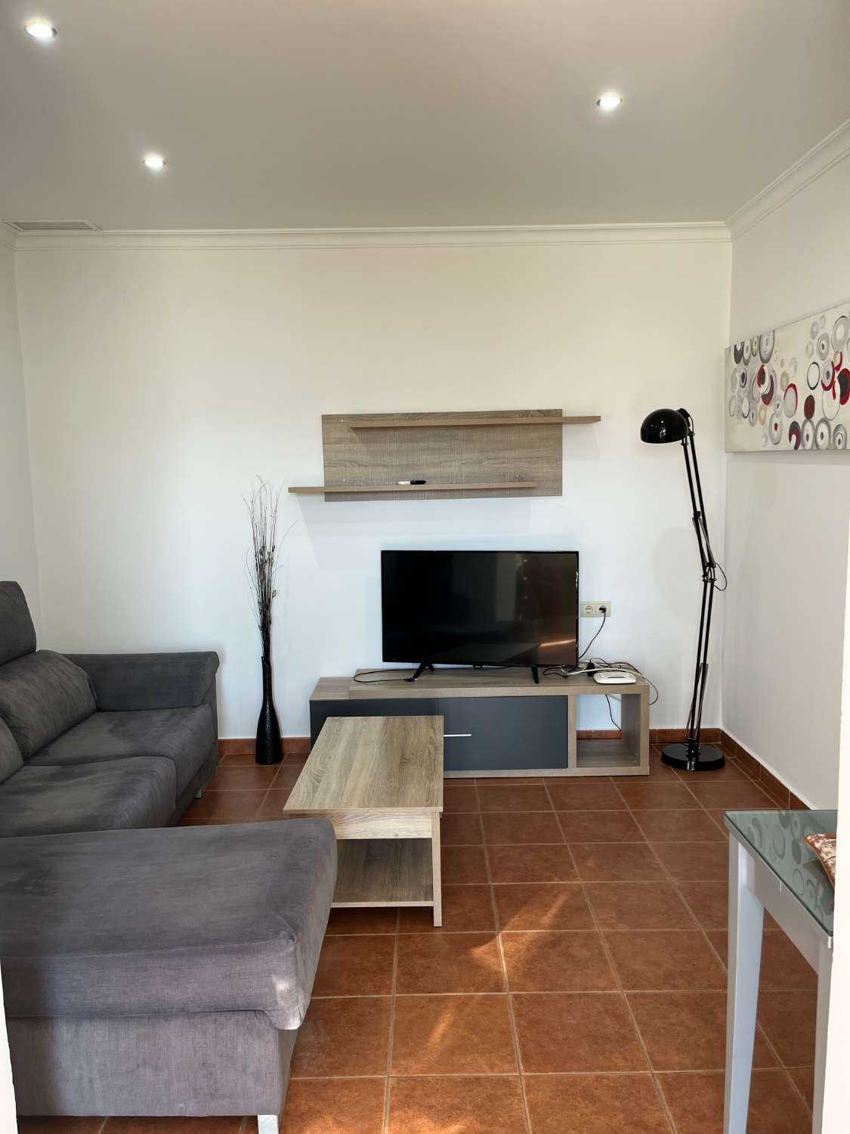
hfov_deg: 53.1
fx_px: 851
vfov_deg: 67.3
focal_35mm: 26
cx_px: 425
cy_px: 567
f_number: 1.6
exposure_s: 1/121
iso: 64
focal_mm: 5.1
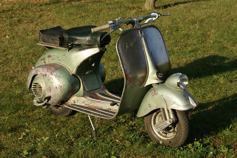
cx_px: 118
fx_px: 592
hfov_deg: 22.6
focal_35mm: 90
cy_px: 79
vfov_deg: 15.2
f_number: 9
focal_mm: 60
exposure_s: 1/160
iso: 100
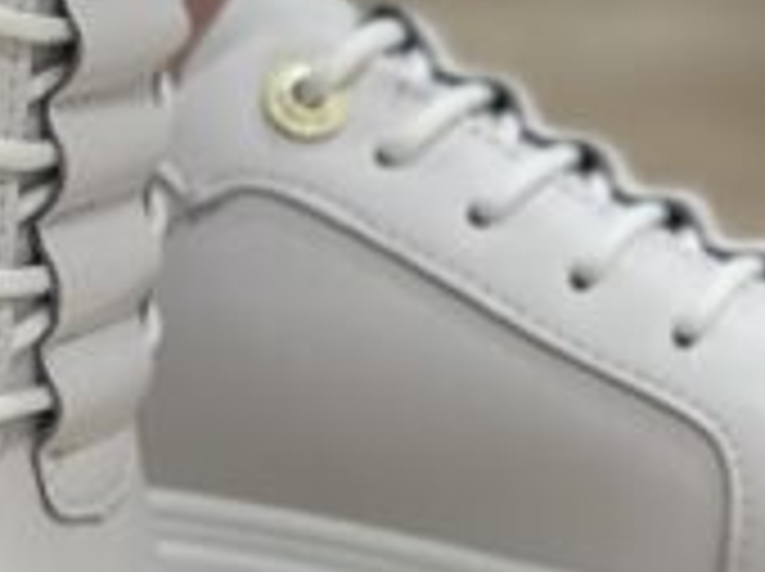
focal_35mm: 226
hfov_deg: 8.8
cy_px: -144
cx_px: 184
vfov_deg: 6.5
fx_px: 4987
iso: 125
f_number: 1.78
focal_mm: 6.86
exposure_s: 1/100
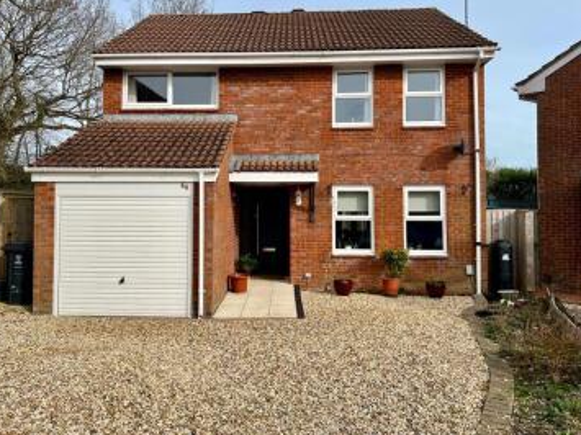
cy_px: 194
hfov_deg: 58.1
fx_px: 520
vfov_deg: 45.3
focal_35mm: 31
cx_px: 246
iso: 50
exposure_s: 1/3356
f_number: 1.5
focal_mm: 5.7
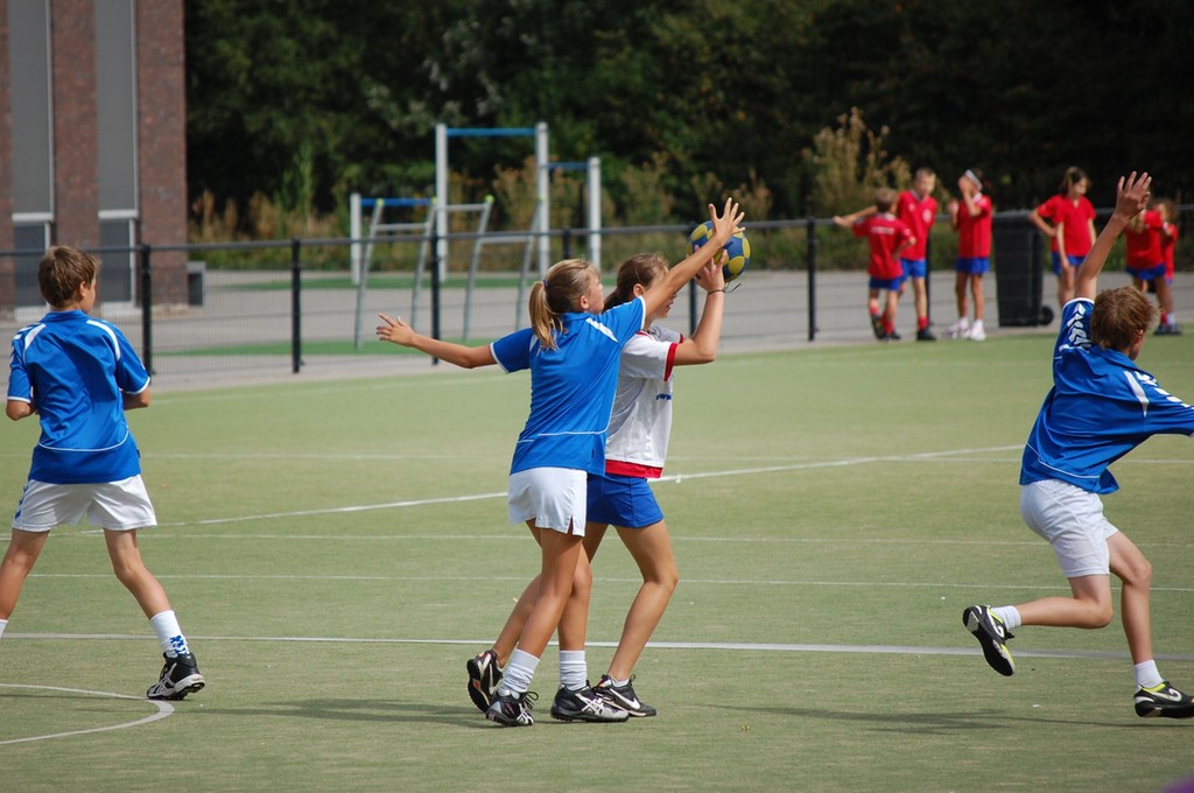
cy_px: 396
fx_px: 9440
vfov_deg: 4.8
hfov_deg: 7.2
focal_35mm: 285
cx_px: 597
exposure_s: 1/1250
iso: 400
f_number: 5.6
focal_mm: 190
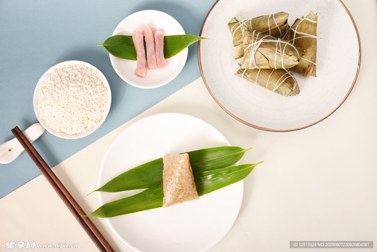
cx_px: 188
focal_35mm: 40
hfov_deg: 47.9
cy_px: 126
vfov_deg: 33.0
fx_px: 424
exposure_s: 1/200
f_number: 4
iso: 100
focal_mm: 27
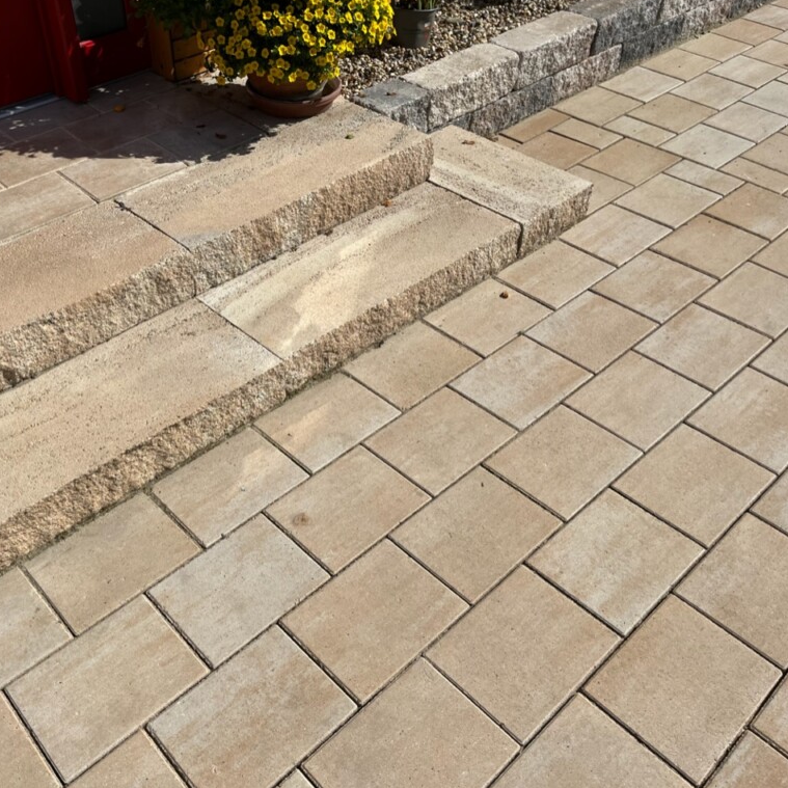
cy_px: 391
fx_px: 798
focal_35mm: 31
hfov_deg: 51.7
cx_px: 275
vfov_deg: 52.5
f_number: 1.6
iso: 50
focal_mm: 5.1
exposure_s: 1/6173
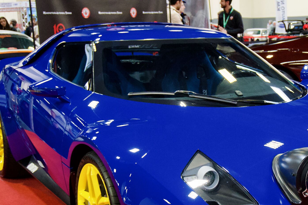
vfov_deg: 20.8
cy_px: 156
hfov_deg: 30.5
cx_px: 233
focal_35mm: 65
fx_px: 555
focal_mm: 25
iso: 3200
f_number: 4.5
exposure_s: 1/160
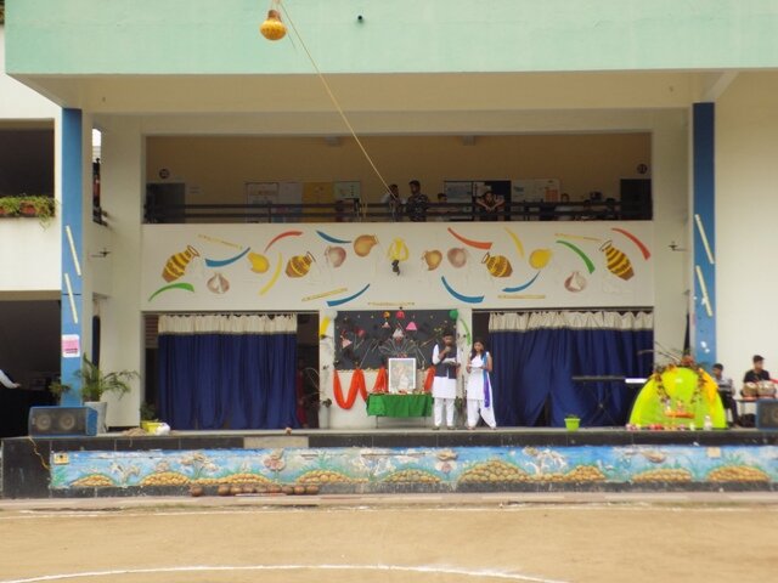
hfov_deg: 27.8
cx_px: 389
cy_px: 292
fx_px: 1573
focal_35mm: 70
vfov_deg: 21.0
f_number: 4.2
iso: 80
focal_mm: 12.5
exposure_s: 1/160
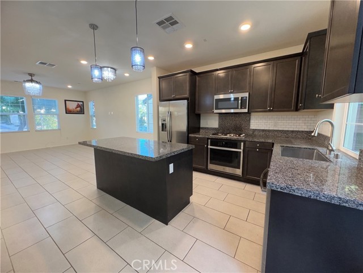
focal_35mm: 14
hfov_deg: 102.1
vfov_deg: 85.7
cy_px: 136
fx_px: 147
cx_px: 182
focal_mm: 2.22
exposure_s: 1/60
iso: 200
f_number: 2.2
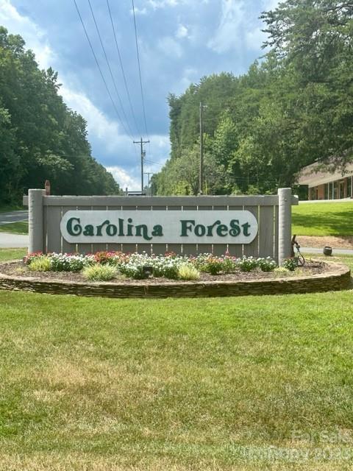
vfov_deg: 39.7
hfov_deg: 30.3
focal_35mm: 48
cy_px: 236
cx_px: 176
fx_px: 653
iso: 64
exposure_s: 1/2890
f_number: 1.78
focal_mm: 6.86
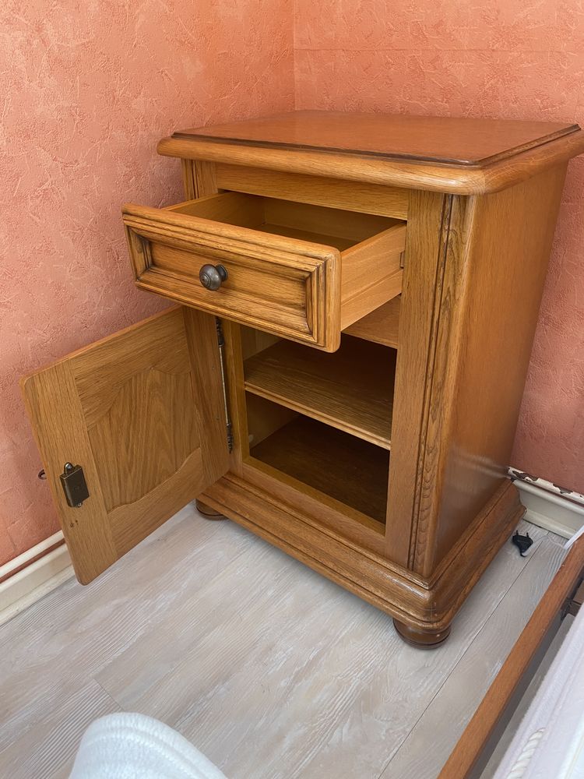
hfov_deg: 53.1
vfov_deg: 67.3
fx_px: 585
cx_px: 292
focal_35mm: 26
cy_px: 390
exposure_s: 1/77
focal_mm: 4.25
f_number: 1.8
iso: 125
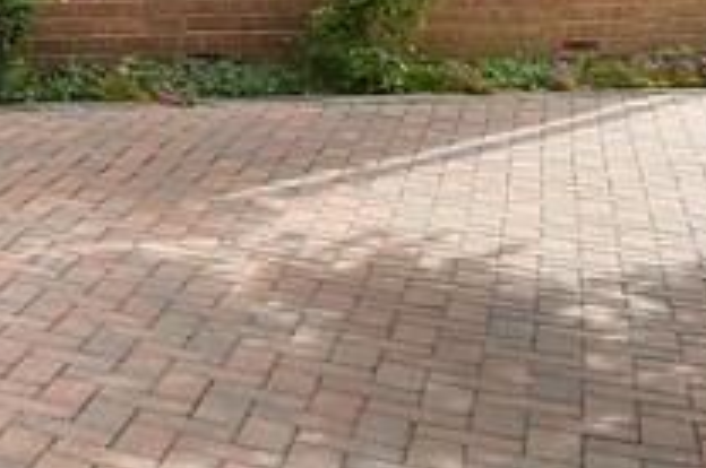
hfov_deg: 18.9
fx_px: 1449
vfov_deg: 16.8
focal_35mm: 74
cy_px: -215
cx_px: -655
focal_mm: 10
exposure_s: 1/200
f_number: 7.1
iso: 100
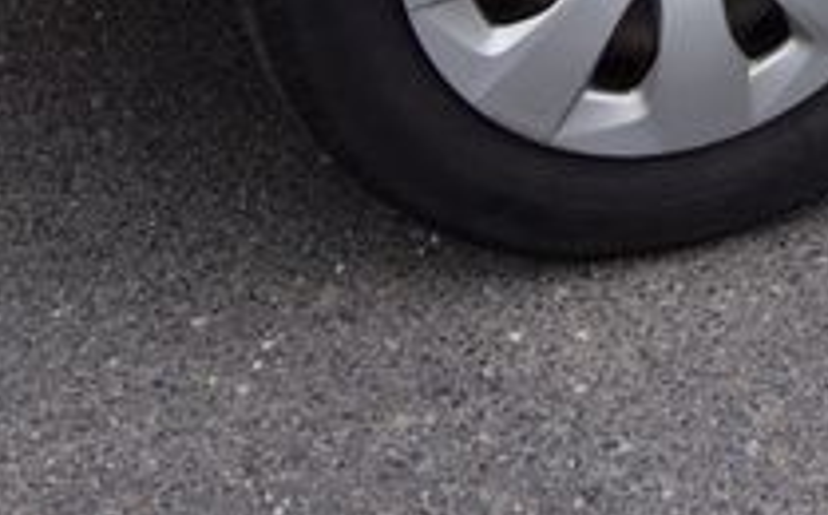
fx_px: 3155
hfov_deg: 13.6
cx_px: 1422
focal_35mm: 140
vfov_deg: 8.4
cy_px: -814
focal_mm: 10.4
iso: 125
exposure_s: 1/1600
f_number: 2
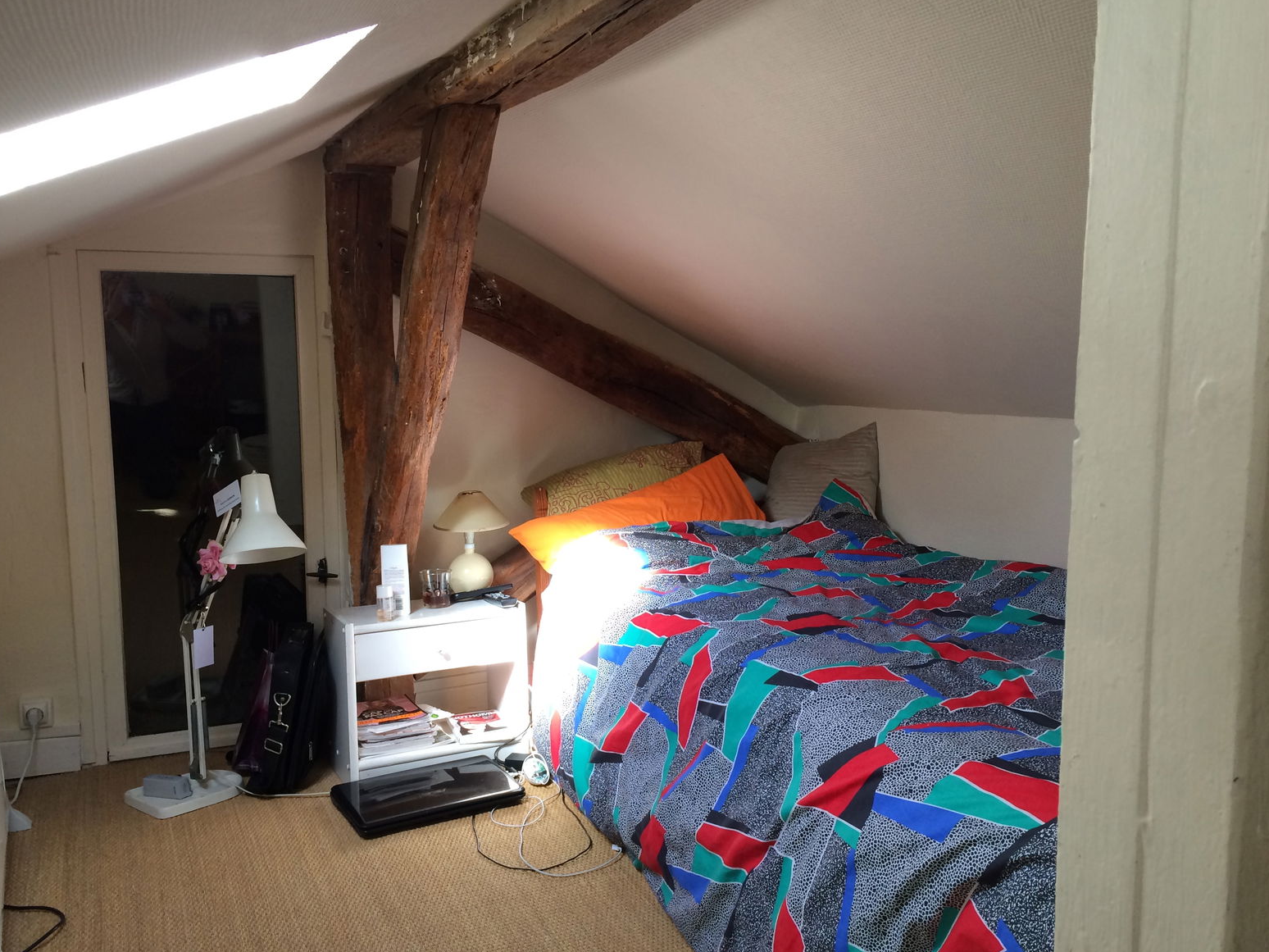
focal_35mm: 31
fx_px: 1136
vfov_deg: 45.4
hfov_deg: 58.4
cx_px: 635
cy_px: 476
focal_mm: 4.12
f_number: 2.2
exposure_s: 1/30
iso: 40
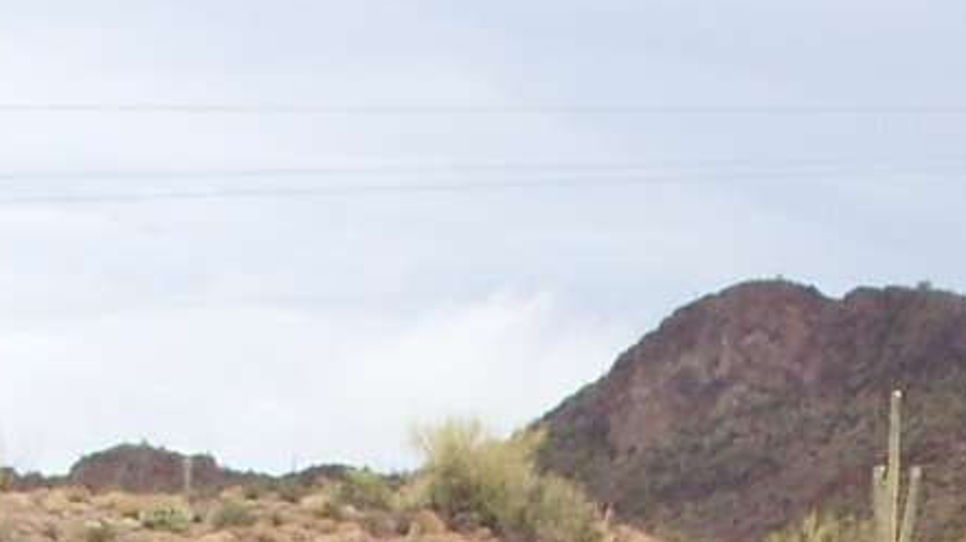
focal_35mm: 244
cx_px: 751
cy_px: 1670
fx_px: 6247
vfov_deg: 4.7
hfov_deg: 8.8
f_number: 4.9
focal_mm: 6.3
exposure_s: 1/284
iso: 50
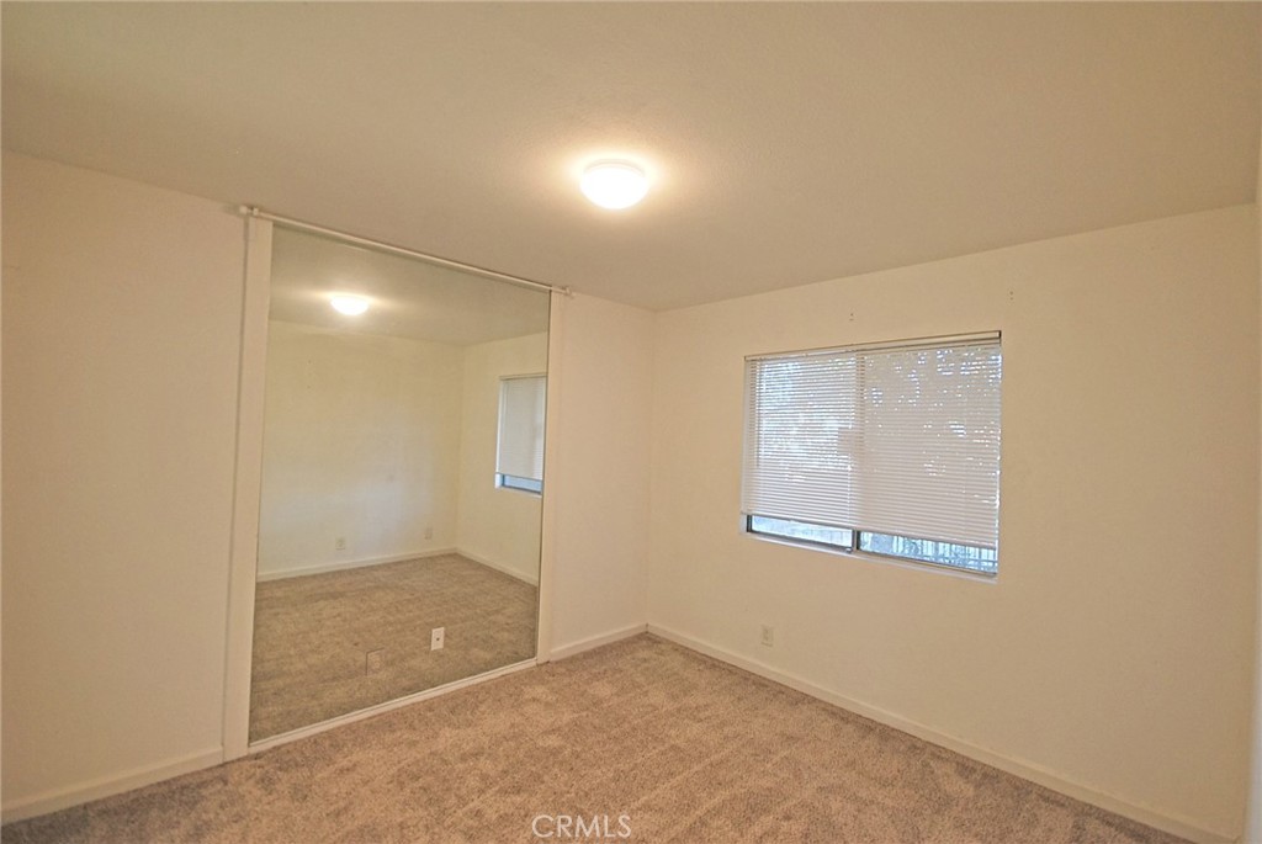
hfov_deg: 100.3
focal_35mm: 15
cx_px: 631
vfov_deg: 77.5
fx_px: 526
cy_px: 422
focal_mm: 10
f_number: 4
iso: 200
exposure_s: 1/30
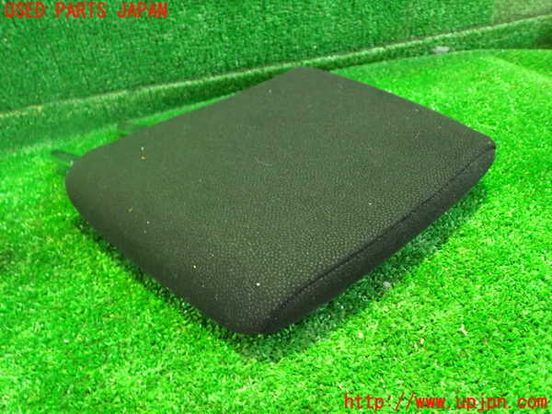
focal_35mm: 30
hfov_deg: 60.0
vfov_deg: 46.8
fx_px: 478
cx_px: 276
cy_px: 207
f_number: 2.3
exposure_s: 1/20
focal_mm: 5.4
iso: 800
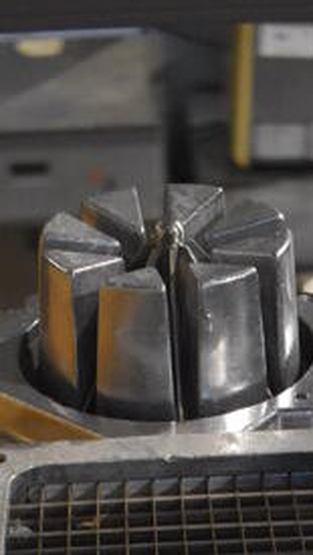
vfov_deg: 19.3
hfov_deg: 12.9
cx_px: 147
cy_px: 871
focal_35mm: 94
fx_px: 1385
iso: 4500
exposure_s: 1/125
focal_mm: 18
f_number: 3.5
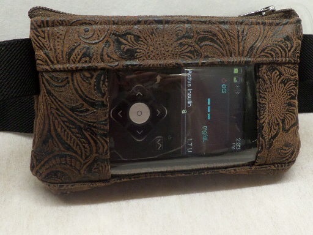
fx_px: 217
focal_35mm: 24
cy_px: 118
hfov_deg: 71.6
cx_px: 156
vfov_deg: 56.8
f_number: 3.1
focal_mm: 4.3
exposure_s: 1/30
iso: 200
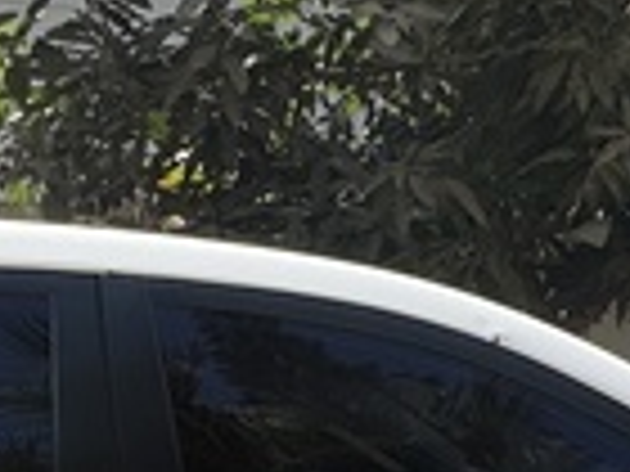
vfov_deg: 16.6
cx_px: 58
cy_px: 733
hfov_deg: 23.7
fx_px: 1456
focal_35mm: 80
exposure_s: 1/1126
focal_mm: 2.22
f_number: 2.2
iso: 40
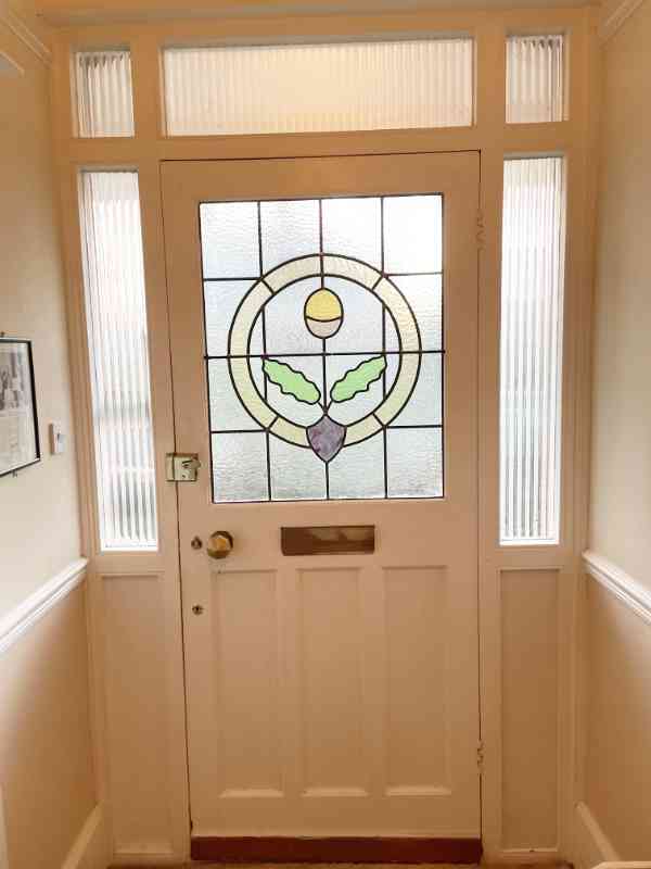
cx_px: 326
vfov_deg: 67.3
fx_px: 652
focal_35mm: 26
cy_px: 434
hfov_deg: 53.1
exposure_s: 1/100
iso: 125
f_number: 1.6
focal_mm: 4.2
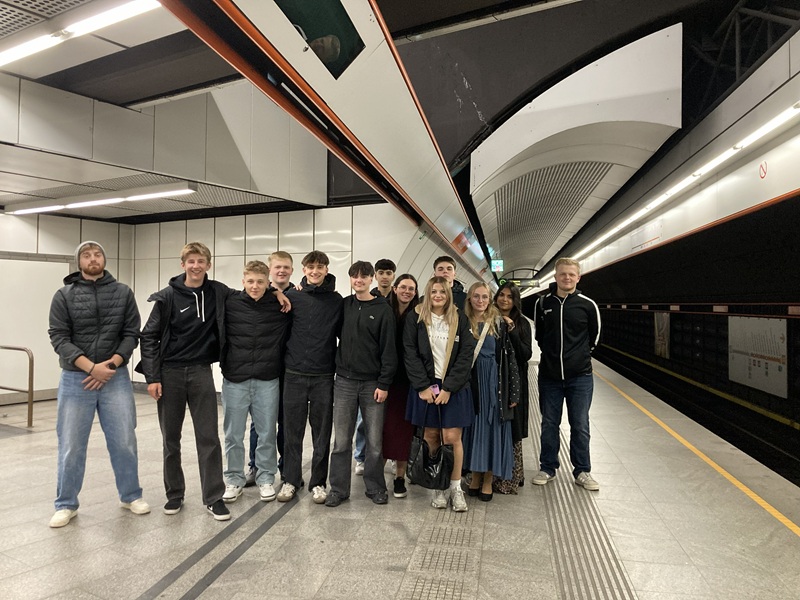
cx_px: 400
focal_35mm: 28
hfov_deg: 63.4
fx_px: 647
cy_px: 300
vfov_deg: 49.7
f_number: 1.8
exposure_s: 1/50
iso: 320
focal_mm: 3.99
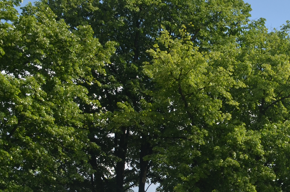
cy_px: 200
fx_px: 659
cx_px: 383
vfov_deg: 16.2
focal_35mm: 82
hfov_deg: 22.1
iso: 200
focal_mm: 20
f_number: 9
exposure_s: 1/640
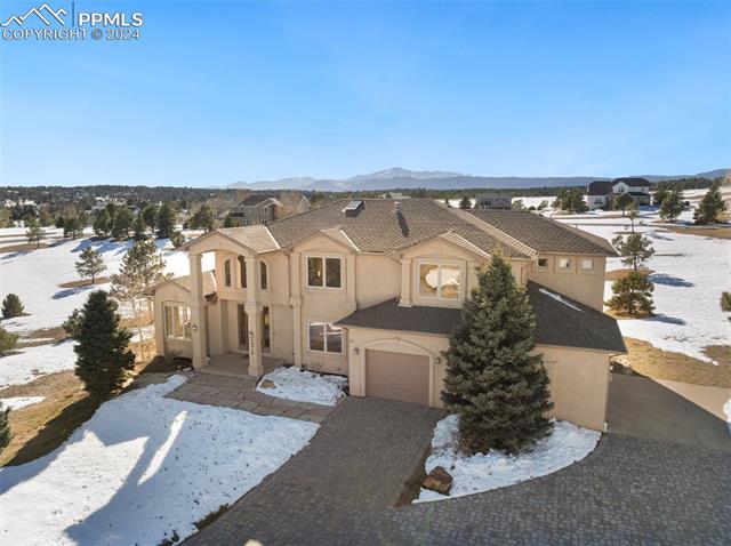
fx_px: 506
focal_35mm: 24
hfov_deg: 71.7
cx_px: 366
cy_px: 273
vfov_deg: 56.7
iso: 170
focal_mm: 12.29
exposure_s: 1/1600
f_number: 2.8
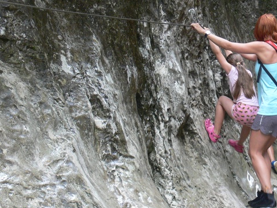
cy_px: 80
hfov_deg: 19.5
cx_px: 243
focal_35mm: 99
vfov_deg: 14.9
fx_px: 792
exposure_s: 1/30
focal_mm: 9.9
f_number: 3.2
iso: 160
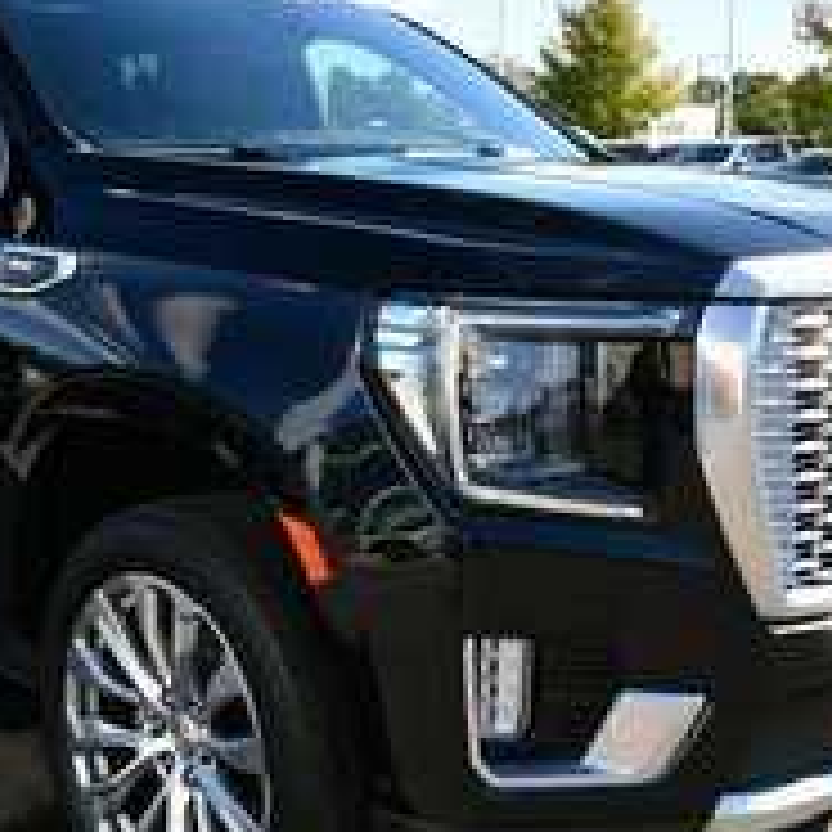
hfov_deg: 30.9
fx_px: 1496
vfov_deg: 31.1
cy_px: 438
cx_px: 283
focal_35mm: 55
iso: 200
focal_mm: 20
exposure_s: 1/250
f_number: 8
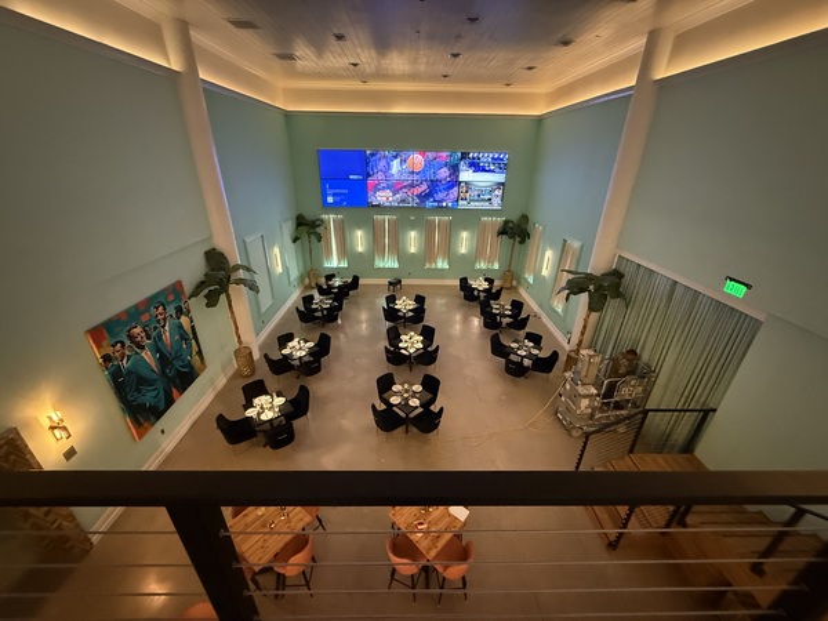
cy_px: 310
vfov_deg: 85.7
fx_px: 335
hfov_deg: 102.1
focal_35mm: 14
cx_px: 414
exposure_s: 1/40
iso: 1250
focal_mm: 2.22
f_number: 2.2
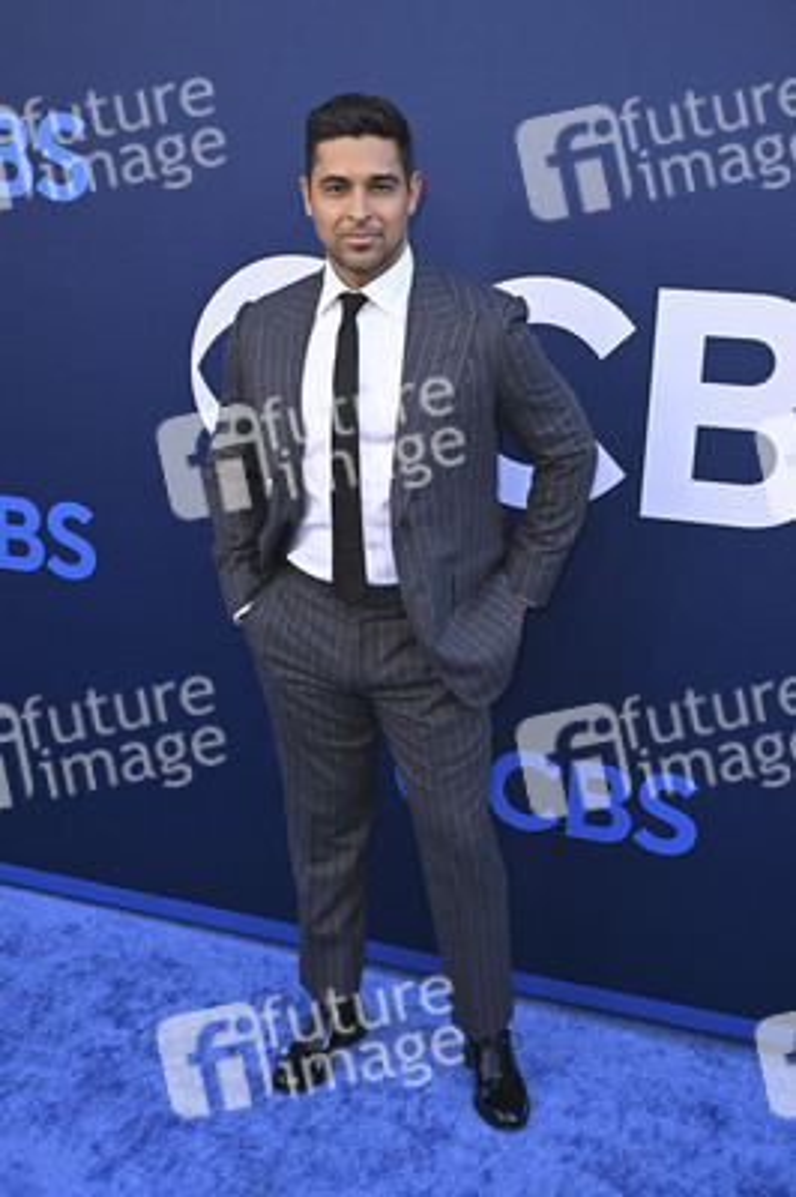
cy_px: 598
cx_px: 398
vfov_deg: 46.4
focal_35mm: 42
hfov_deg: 31.8
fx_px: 1395
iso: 500
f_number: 5.6
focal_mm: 42
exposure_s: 1/200
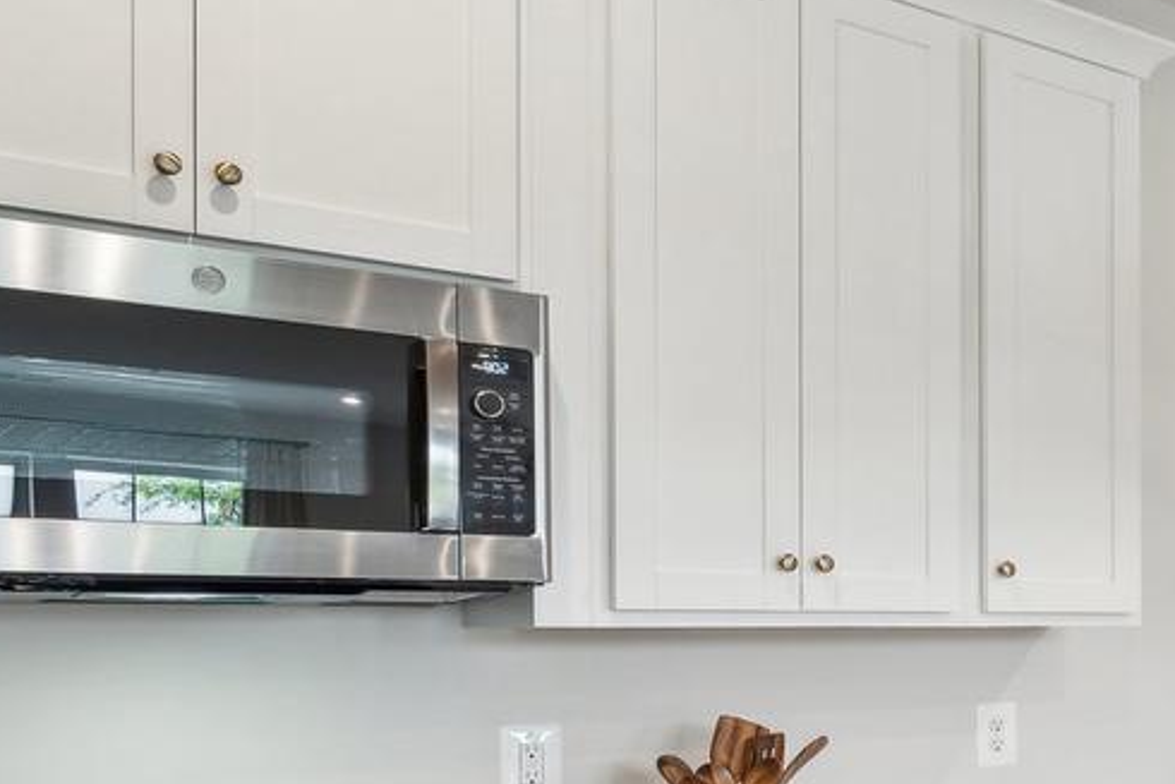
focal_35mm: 47
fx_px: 1534
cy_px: 652
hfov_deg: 32.9
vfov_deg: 27.9
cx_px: 1468
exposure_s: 1/13
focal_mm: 16
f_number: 8
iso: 200
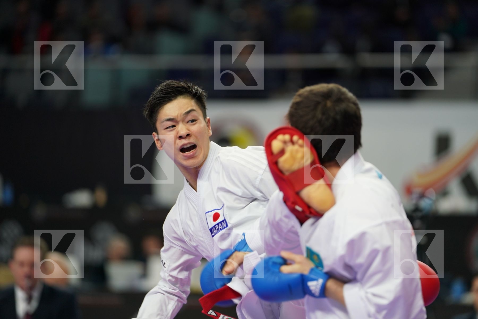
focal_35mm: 194
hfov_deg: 10.6
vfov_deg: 7.1
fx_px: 2576
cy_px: 160
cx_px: 239
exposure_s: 1/500
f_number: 2.8
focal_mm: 194
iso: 500
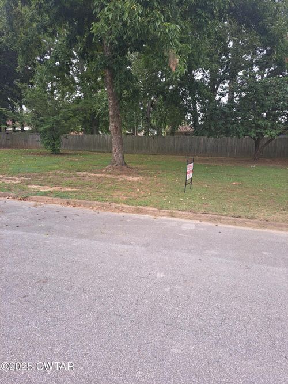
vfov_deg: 71.6
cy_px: 192
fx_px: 266
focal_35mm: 24
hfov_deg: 56.8
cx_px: 144
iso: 50
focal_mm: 5.23
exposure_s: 1/144
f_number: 1.8
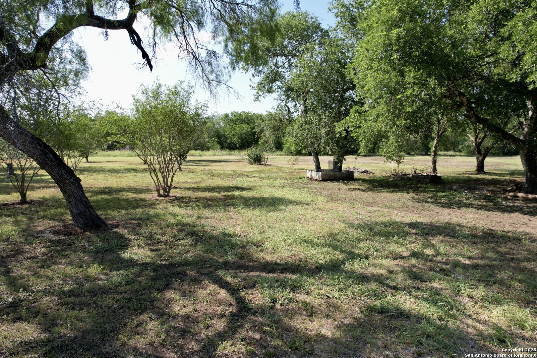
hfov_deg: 78.6
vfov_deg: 57.2
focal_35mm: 22
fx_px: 328
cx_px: 268
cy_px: 179
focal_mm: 8.38
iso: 100
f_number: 2.8
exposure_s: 1/1000
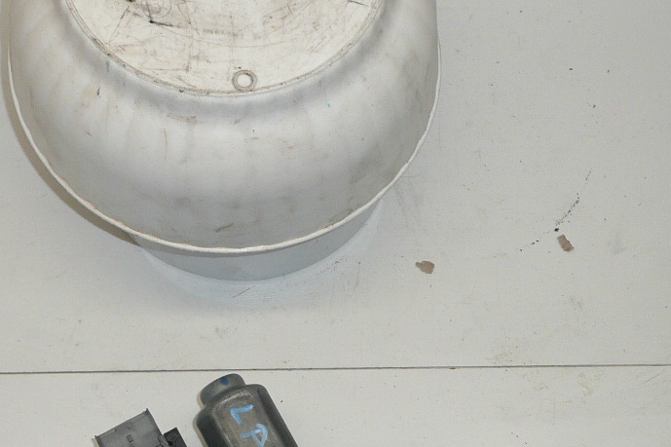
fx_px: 1081
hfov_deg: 34.4
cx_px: 288
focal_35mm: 58
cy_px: 394
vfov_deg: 22.8
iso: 100
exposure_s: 1/125
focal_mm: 4.6
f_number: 3.3
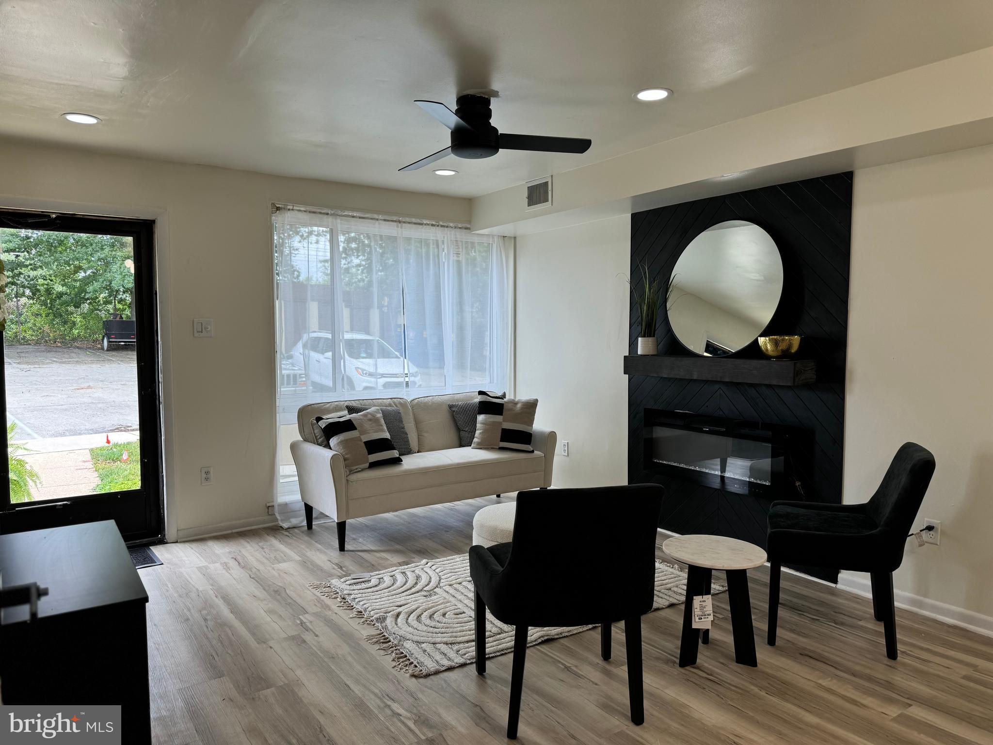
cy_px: 372
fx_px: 688
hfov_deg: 71.6
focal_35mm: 24
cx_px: 496
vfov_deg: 56.8
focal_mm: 6.76
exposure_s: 1/120
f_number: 1.78
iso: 80
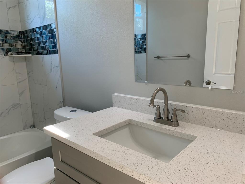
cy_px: 92
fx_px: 184
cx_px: 122
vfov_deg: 53.1
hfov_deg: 67.3
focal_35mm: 26
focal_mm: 4.25
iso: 80
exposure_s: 1/60
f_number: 1.8
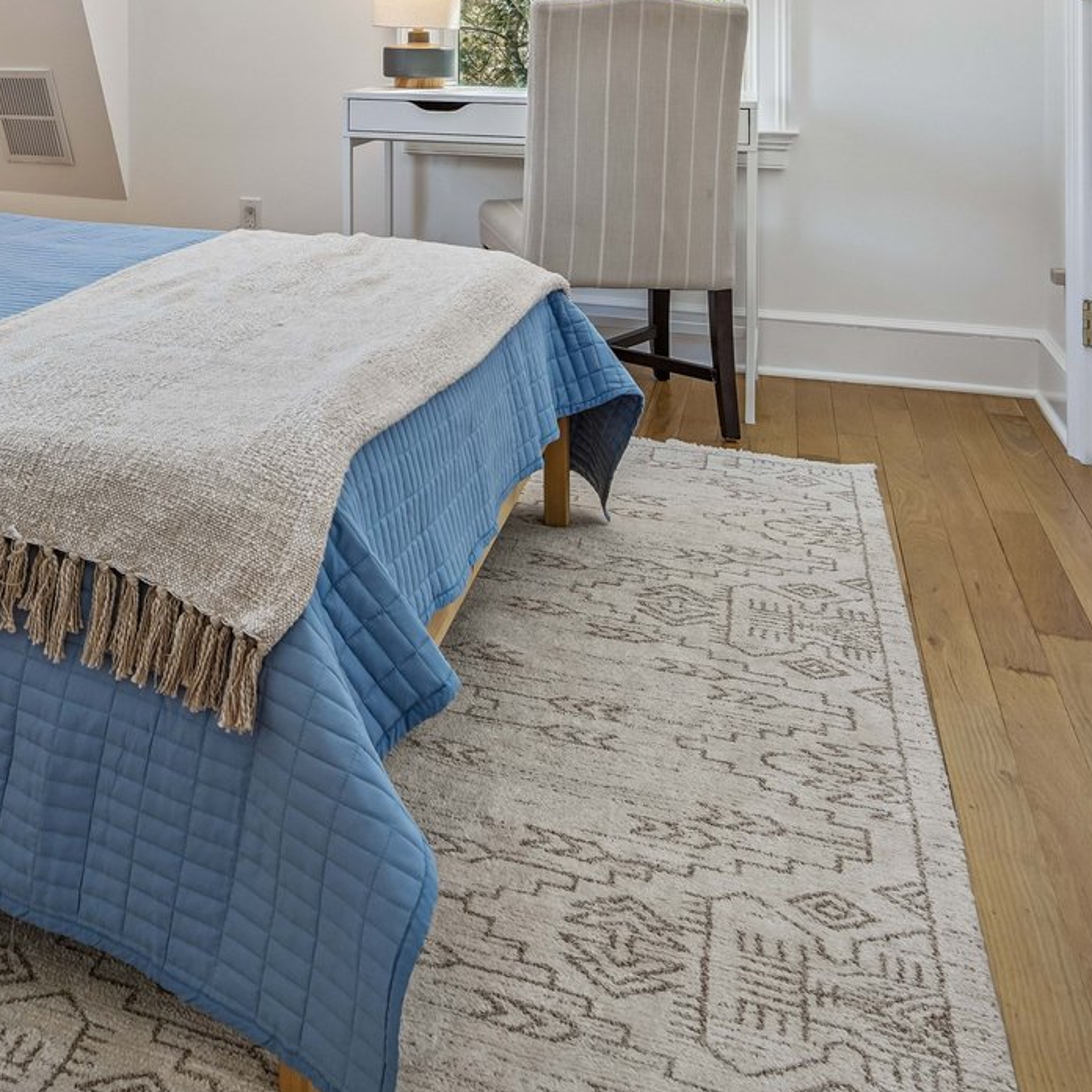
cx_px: 111
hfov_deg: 38.9
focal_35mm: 40
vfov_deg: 38.3
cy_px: 59
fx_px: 1428
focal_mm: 16
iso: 400
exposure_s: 1/50
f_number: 8
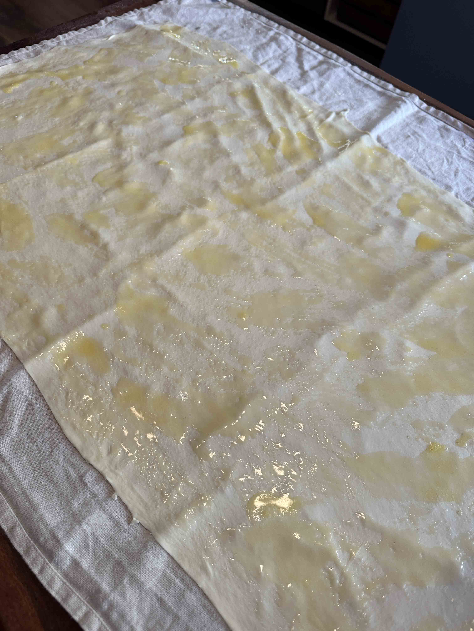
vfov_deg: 71.6
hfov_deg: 56.8
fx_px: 438
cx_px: 237
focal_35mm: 24
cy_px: 316
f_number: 1.78
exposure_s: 1/100
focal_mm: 6.86
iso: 160
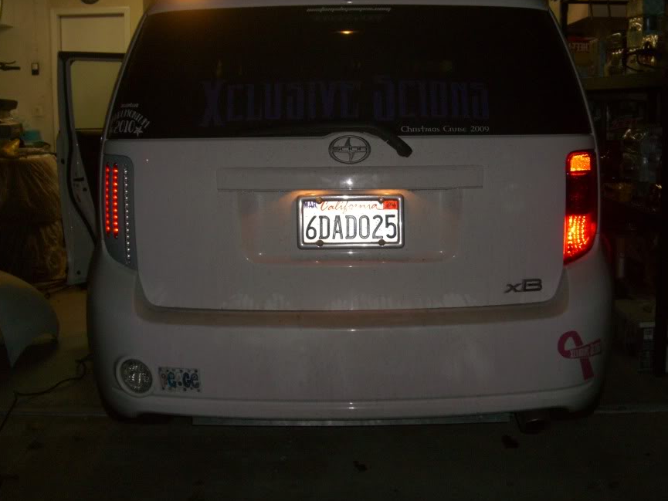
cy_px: 239
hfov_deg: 42.0
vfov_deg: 32.2
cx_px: 365
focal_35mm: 45
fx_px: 869
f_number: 2.8
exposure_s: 1/60
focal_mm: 7.9
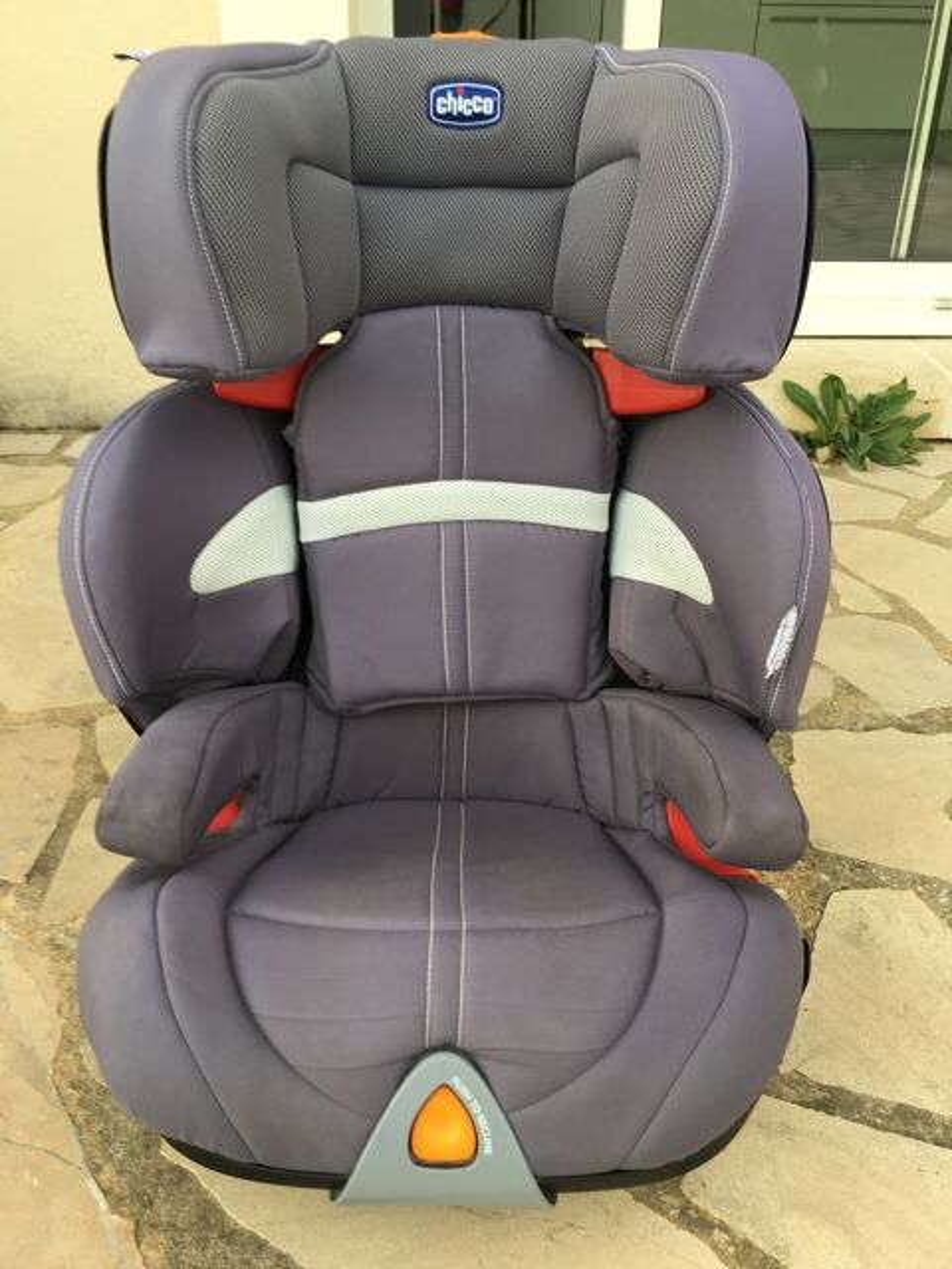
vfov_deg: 61.7
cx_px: 476
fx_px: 1063
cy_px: 634
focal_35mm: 29
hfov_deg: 48.2
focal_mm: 4.15
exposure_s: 1/50
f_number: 2.2
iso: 25
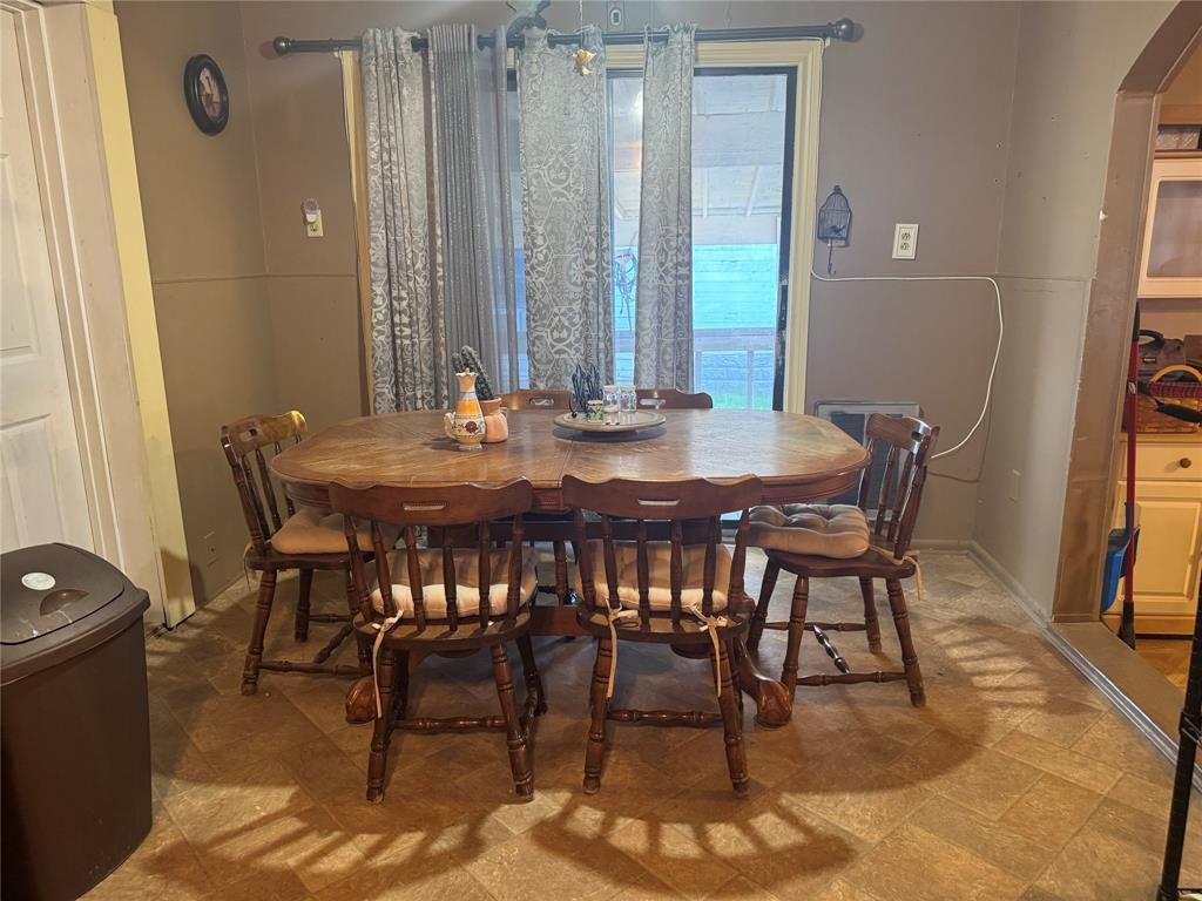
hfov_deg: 71.6
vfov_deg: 56.8
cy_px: 450
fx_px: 833
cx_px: 601
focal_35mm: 24
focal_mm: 6.76
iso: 500
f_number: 1.78
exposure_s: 1/60
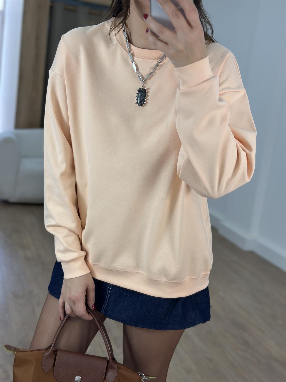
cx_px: 143
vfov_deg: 39.7
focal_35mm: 48
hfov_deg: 30.3
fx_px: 529
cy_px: 191
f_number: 1.78
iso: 80
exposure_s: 1/325
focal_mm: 6.86
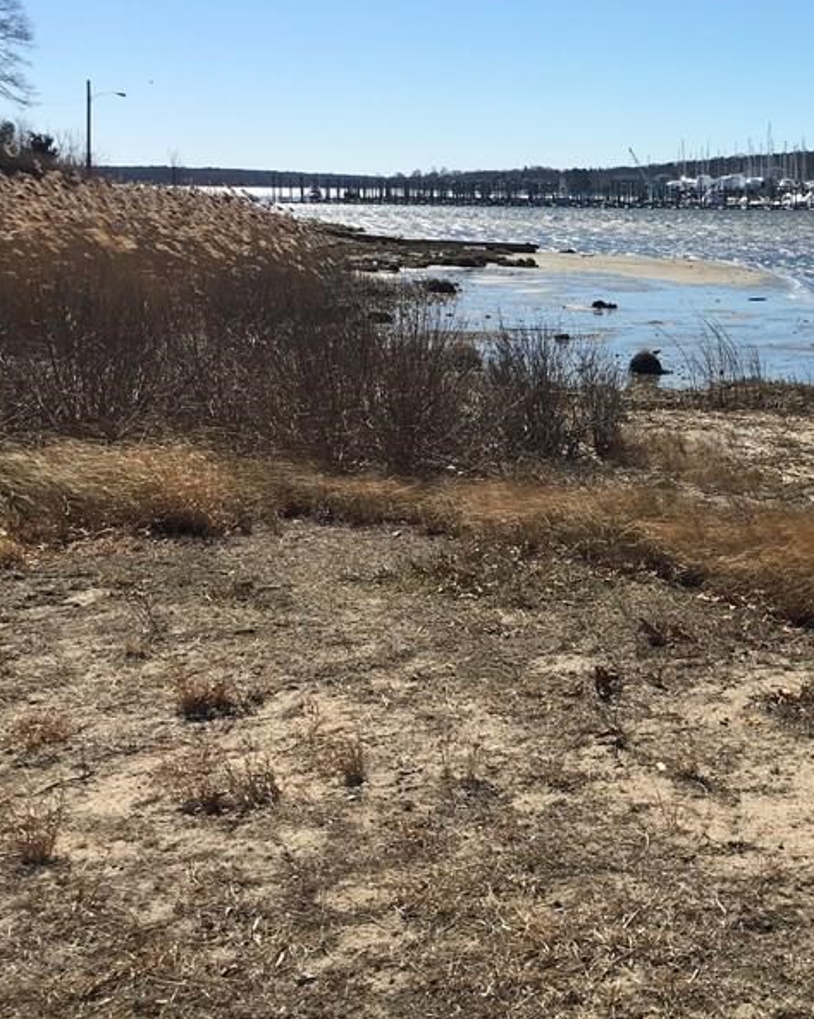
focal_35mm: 49
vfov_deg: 37.7
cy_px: 361
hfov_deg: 29.3
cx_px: 759
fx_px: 1477
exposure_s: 1/2137
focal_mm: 4.15
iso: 25
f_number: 2.2
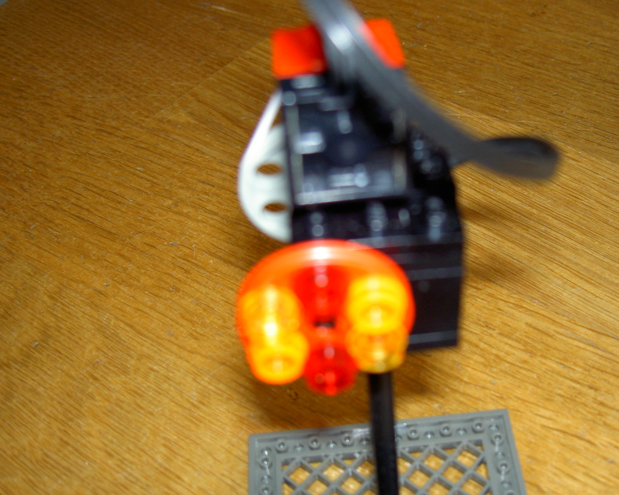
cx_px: 372
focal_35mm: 47
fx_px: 861
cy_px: 257
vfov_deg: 32.1
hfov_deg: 39.4
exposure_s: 1/60
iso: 100
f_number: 2.8
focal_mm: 8
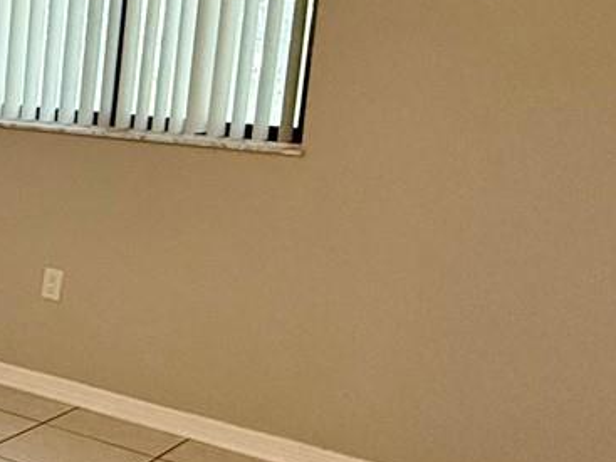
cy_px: 202
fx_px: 1085
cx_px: -305
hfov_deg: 24.6
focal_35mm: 61
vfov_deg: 24.0
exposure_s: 1/120
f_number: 2.2
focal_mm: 2.22
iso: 500
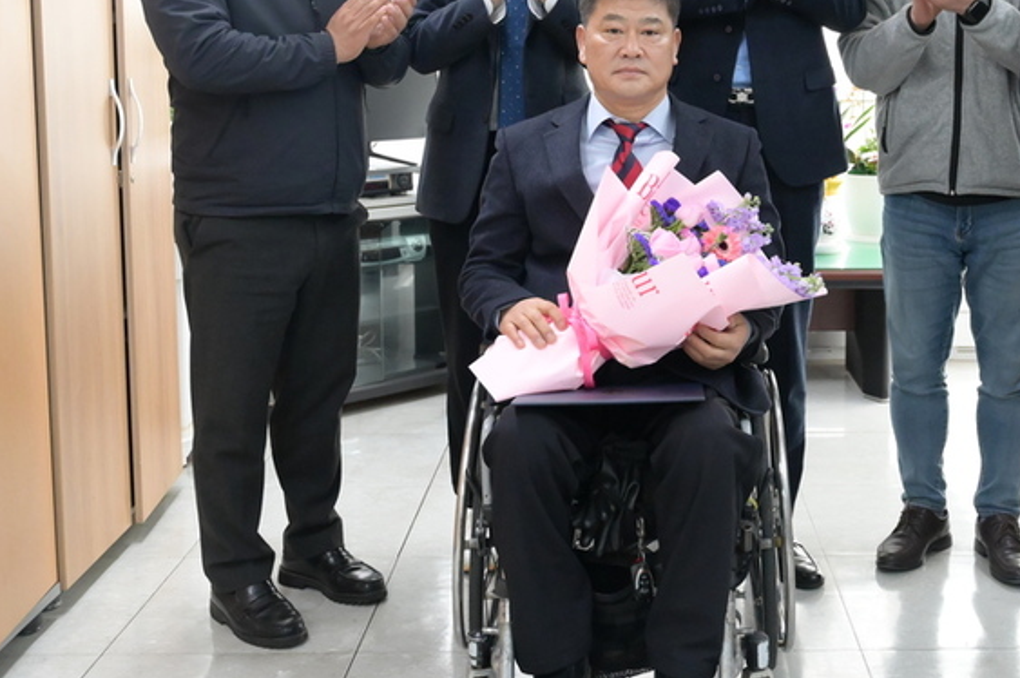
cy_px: 184
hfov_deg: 40.2
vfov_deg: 27.3
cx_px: 656
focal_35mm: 49
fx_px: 1381
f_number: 4.5
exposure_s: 1/500
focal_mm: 30.5
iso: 8000
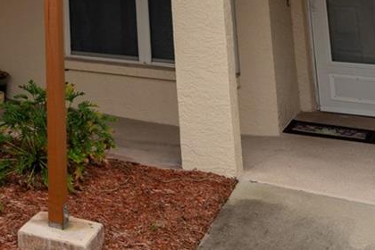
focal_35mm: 61
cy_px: -127
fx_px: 635
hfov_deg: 27.8
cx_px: -102
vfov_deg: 19.4
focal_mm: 16
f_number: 9
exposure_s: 1/200
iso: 250
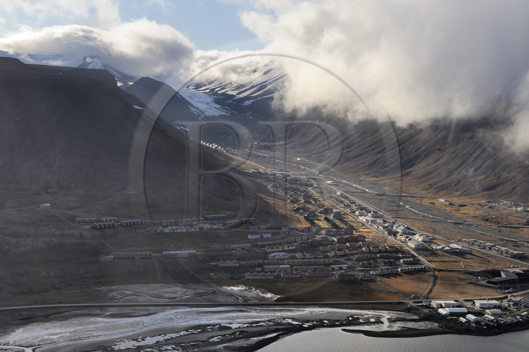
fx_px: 734
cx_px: 264
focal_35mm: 50
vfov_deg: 26.9
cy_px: 176
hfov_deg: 39.6
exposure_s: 1/320
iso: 200
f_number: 8
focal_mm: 50
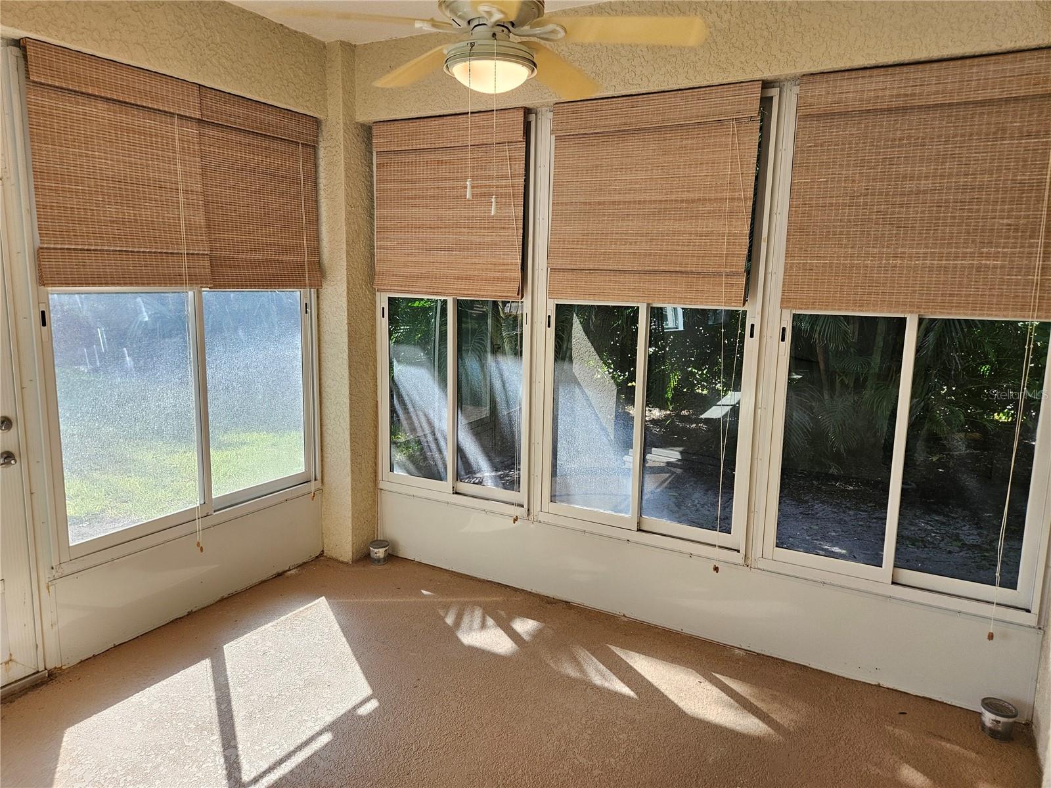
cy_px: 394
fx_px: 698
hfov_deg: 73.9
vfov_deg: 58.9
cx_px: 526
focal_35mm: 23
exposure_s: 1/120
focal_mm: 5.4
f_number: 1.8
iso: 80
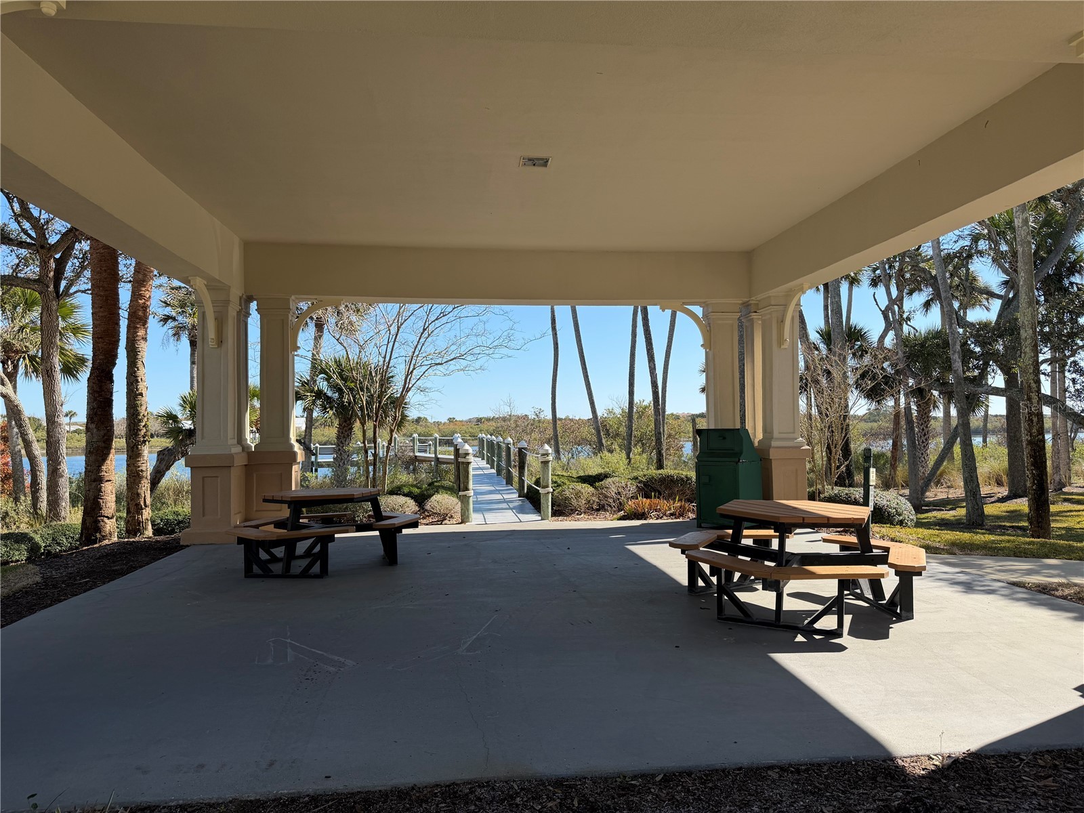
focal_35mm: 24
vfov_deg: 56.8
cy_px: 406
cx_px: 542
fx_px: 752
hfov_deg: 71.6
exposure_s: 1/2299
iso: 80
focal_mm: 6.76
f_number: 1.78
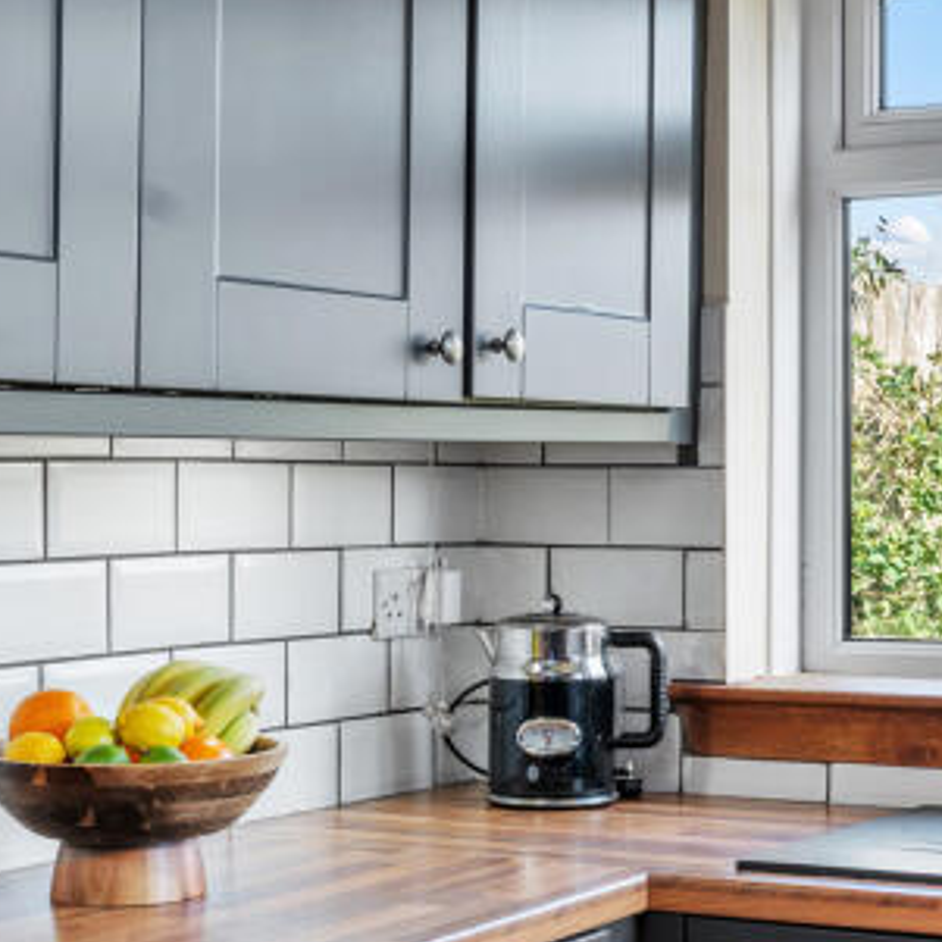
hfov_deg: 21.1
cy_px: 534
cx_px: 776
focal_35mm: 81
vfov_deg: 21.4
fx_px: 2494
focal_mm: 28
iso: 250
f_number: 8
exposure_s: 1/4
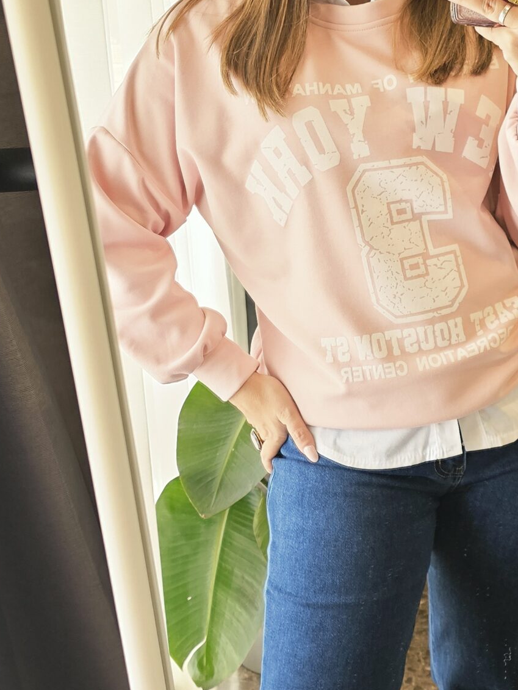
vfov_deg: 36.7
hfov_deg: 27.7
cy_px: 287
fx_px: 1038
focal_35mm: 52
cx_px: 372
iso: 200
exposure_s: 1/142
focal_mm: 6.3
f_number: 1.7
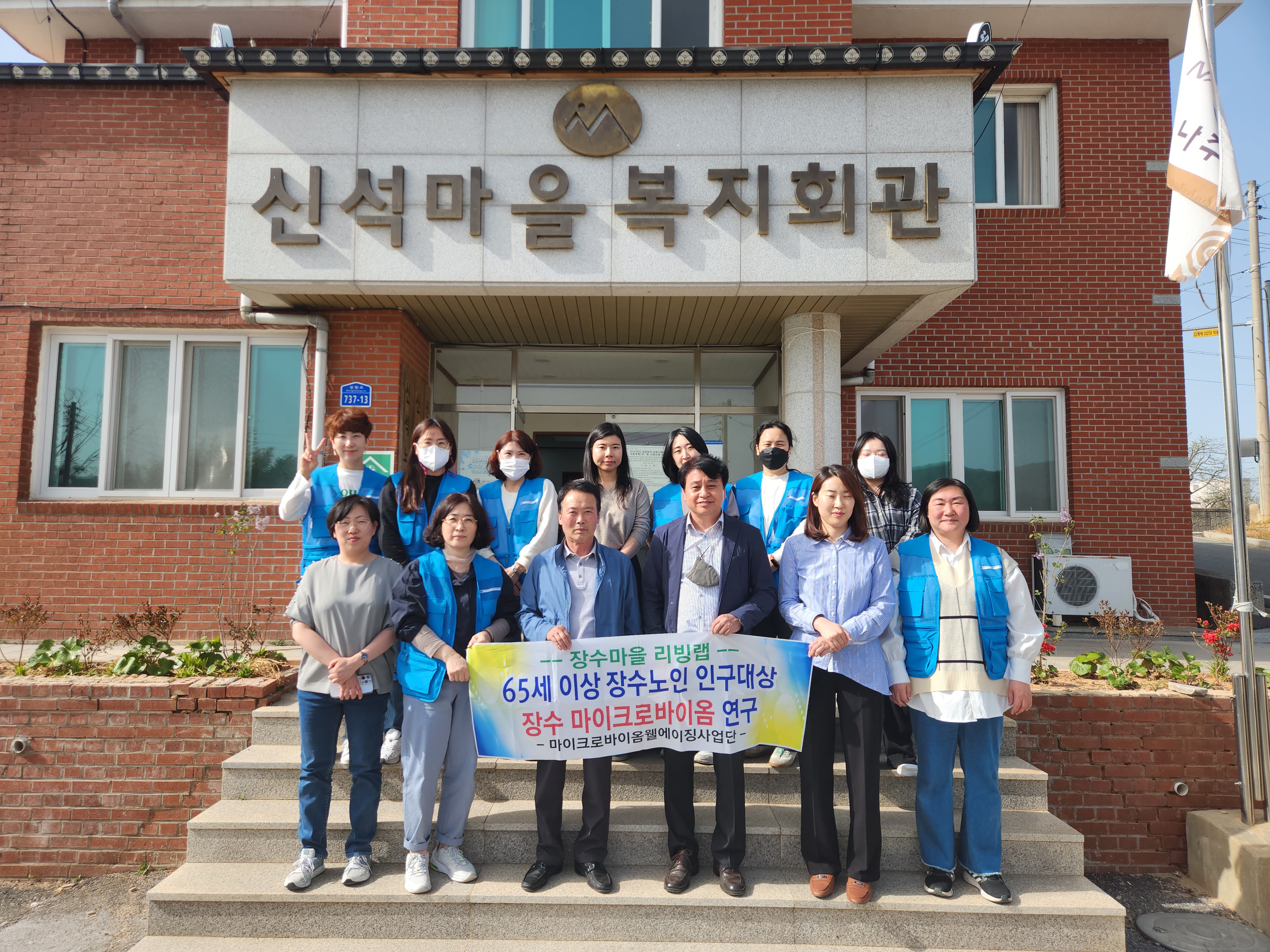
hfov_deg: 73.9
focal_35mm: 23
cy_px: 476
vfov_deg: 58.9
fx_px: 844
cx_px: 635
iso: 20
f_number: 1.8
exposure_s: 1/917
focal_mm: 5.4
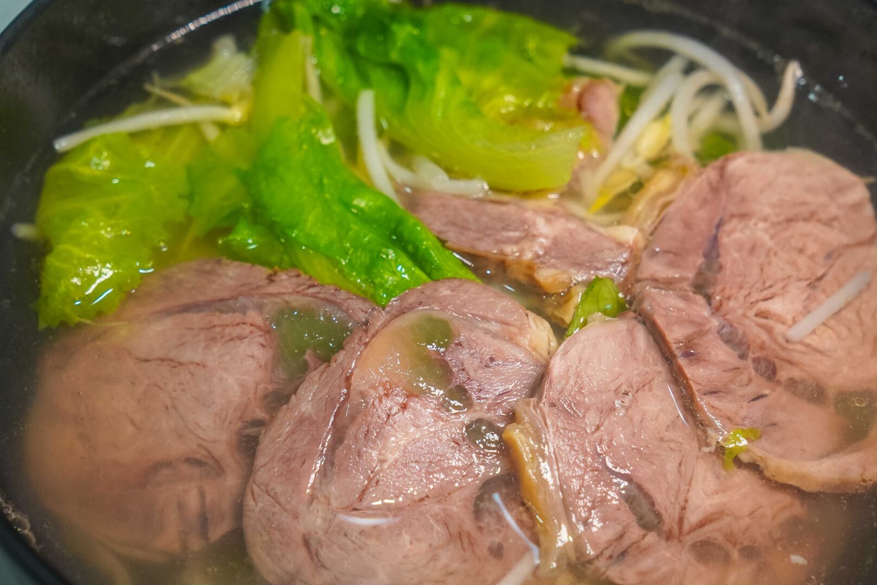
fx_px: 2339
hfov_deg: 21.2
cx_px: 416
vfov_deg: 14.3
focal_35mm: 96
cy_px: 318
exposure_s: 1/80
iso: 1000
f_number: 5
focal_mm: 61
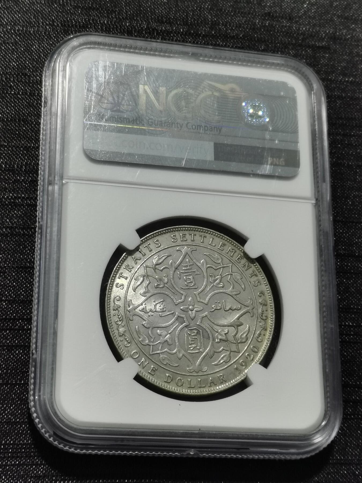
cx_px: 181
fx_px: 976
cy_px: 242
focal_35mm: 70
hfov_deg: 21.0
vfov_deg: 27.8
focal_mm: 5.58
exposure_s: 1/100
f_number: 1.8
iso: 64
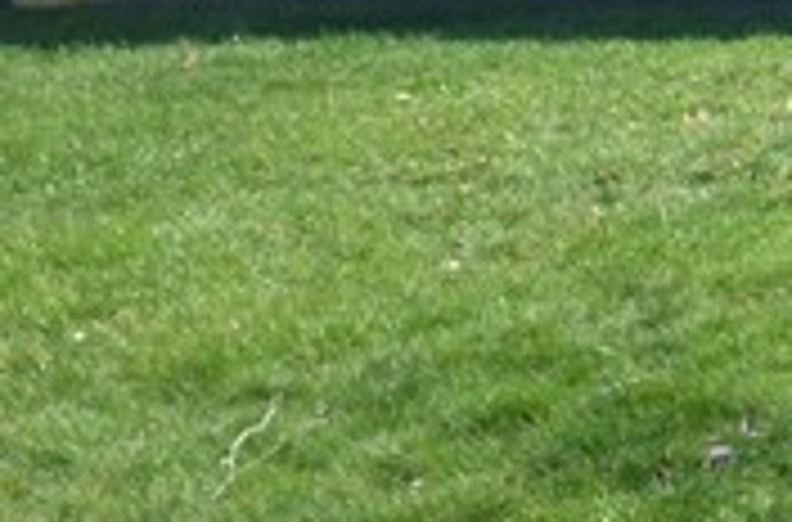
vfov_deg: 13.8
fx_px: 2039
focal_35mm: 93
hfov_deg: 13.5
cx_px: 2041
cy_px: -245
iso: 200
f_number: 8
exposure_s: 1/250
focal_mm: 10
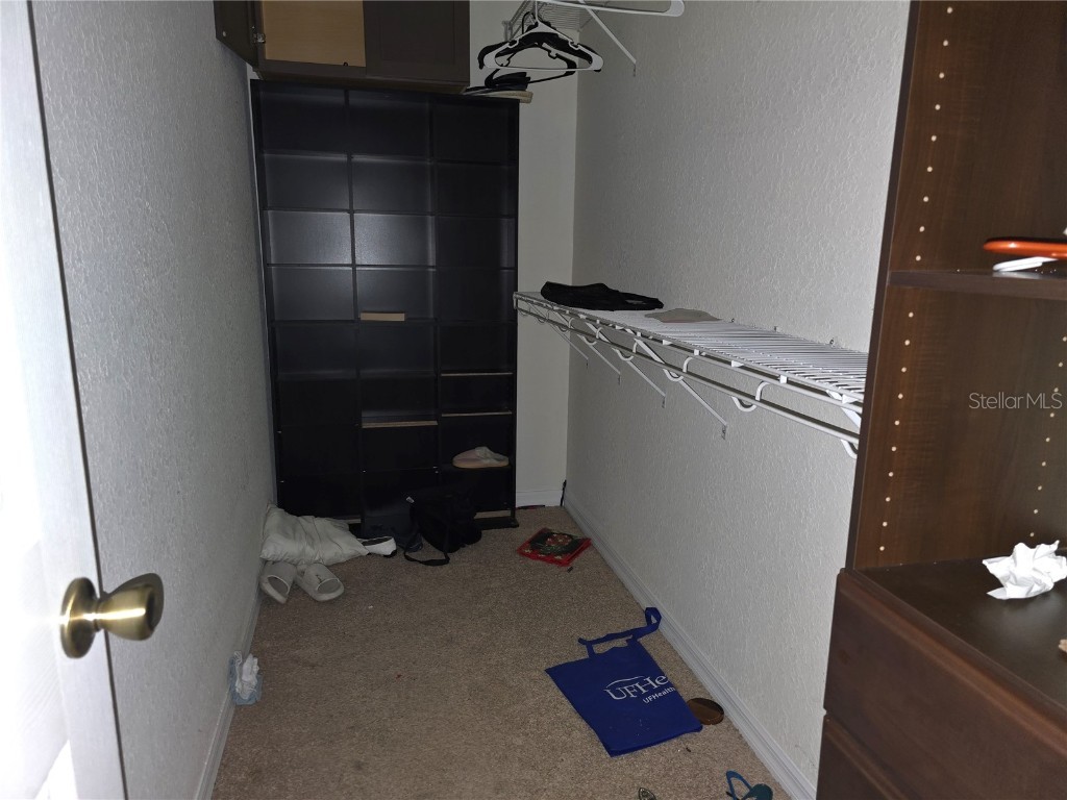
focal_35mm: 23
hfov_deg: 73.9
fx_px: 709
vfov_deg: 58.9
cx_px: 534
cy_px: 400
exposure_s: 1/12
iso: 160
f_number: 1.7
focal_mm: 6.3
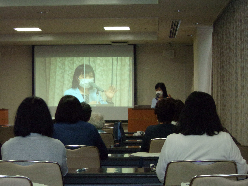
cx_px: 124
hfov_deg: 18.2
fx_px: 774
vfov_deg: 13.7
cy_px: 93
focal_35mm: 108
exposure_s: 1/60
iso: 554
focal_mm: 19.6
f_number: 6.6
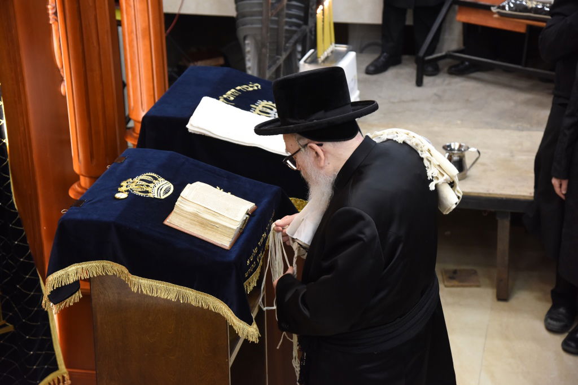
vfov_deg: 17.5
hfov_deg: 26.0
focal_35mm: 78
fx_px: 1252
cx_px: 289
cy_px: 192
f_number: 5
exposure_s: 1/125
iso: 2500
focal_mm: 78
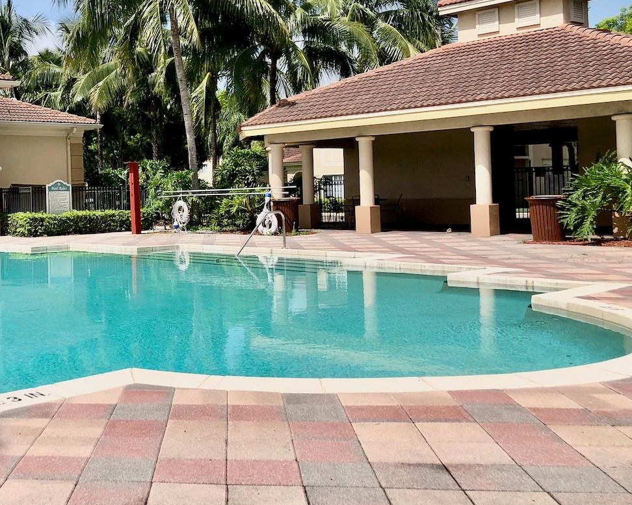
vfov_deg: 33.3
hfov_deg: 39.4
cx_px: 120
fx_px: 841
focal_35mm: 45
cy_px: 192
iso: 25
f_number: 1.8
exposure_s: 1/2558
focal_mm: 4
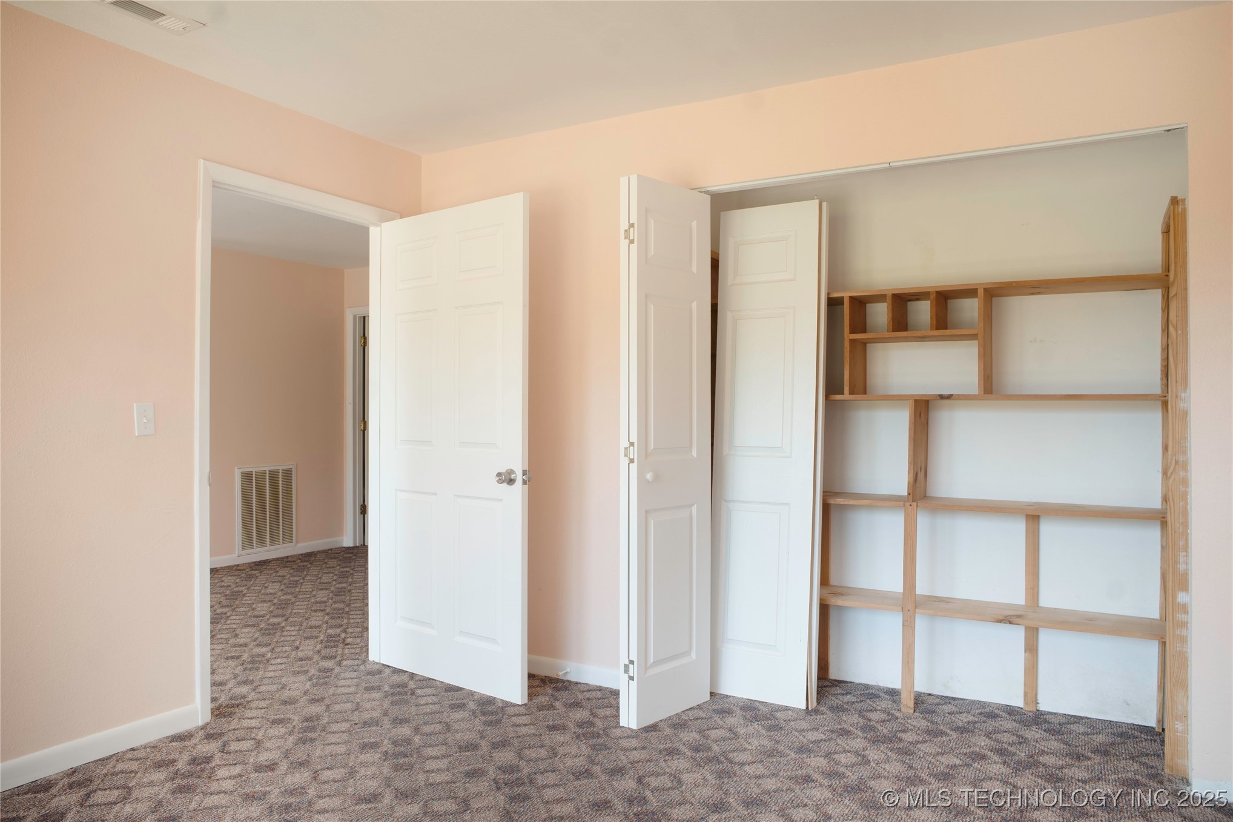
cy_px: 411
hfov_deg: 73.7
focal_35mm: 24
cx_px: 616
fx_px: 822
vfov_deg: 53.1
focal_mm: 16
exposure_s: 1/10
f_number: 8
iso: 100
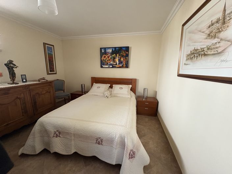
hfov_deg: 102.1
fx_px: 94
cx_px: 116
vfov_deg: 85.6
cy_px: 87
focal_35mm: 14
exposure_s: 1/50
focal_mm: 2.22
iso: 400
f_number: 2.2
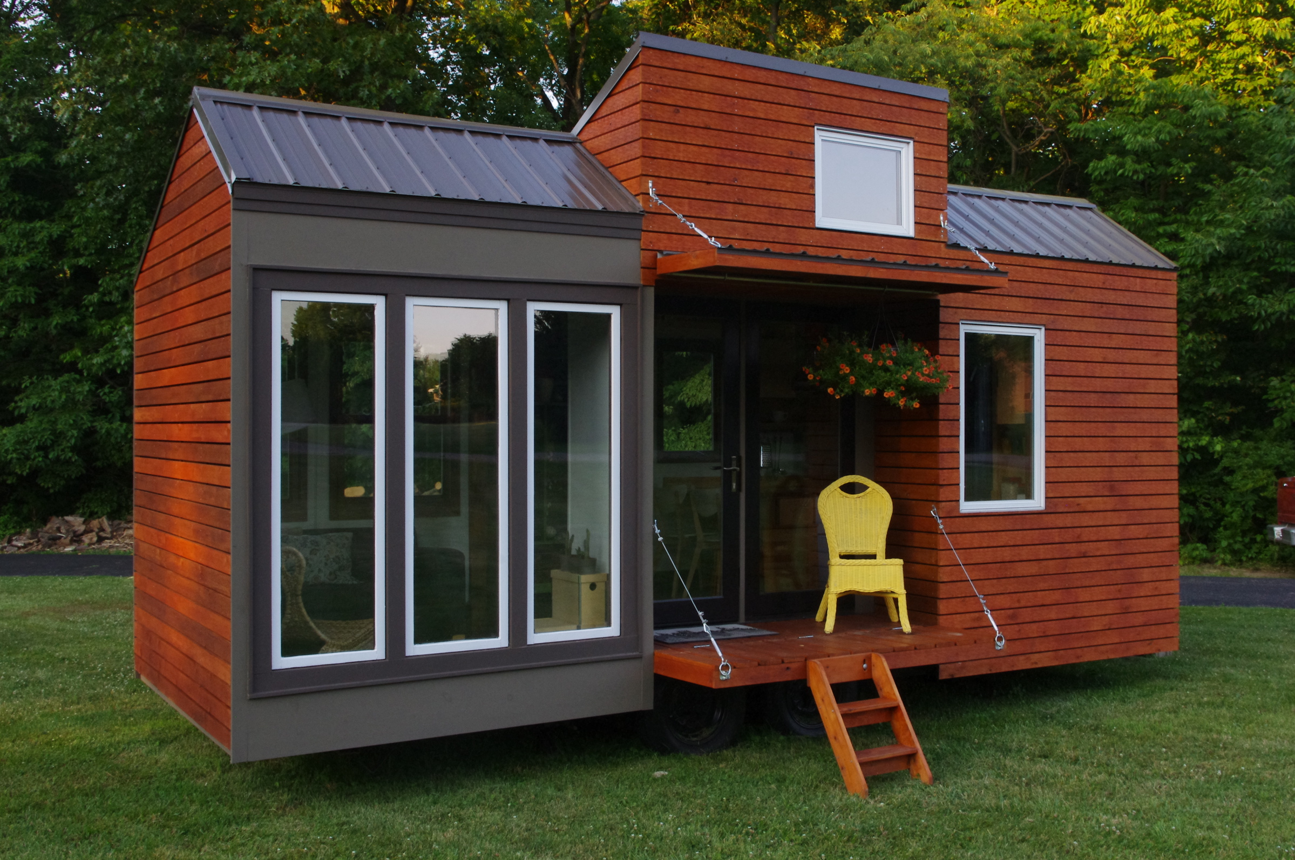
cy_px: 430
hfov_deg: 53.2
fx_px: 1294
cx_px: 648
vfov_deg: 36.8
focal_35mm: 36
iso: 800
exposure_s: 1/60
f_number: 11
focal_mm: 24.38
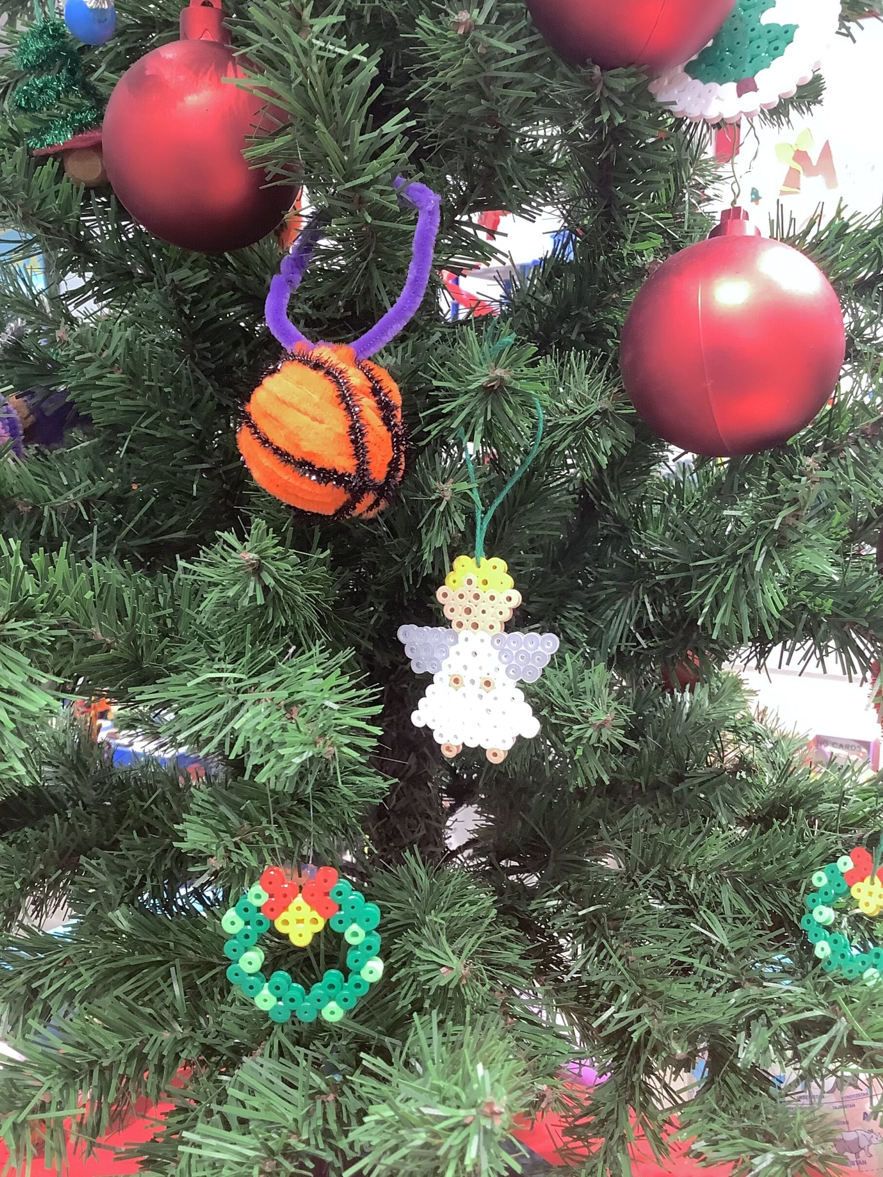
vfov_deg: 55.3
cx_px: 445
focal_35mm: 33
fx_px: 1122
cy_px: 593
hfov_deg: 42.9
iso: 160
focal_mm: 3.3
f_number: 2.4
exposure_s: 1/60
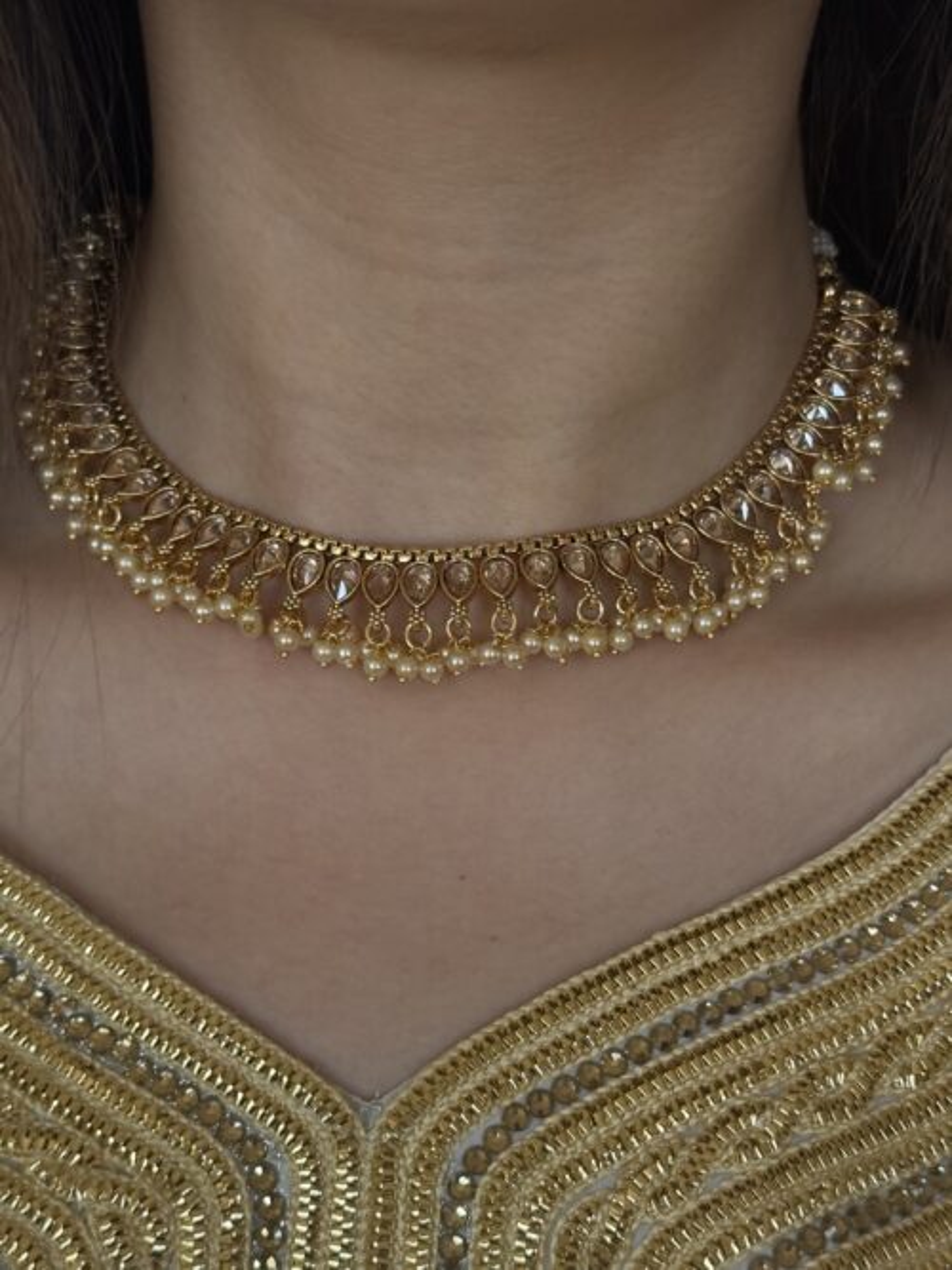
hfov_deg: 30.3
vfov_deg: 39.7
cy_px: 635
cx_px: 476
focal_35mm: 48
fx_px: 1761
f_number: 1.78
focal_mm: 6.86
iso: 100
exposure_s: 1/60
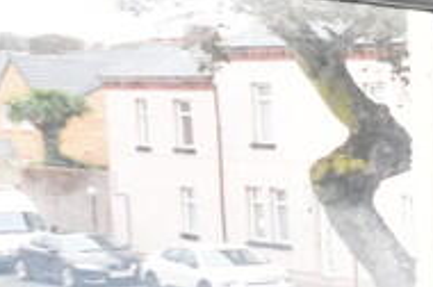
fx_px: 973
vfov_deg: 16.7
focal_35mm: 81
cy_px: 227
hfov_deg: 14.8
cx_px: 1051
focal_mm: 10
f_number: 5.6
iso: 800
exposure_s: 1/125
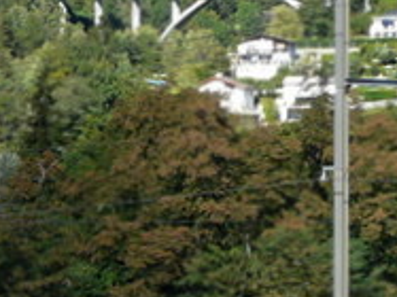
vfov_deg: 6.6
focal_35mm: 225
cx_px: -524
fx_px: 2579
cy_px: 282
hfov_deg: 8.2
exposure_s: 1/250
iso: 100
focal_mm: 6.8
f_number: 5
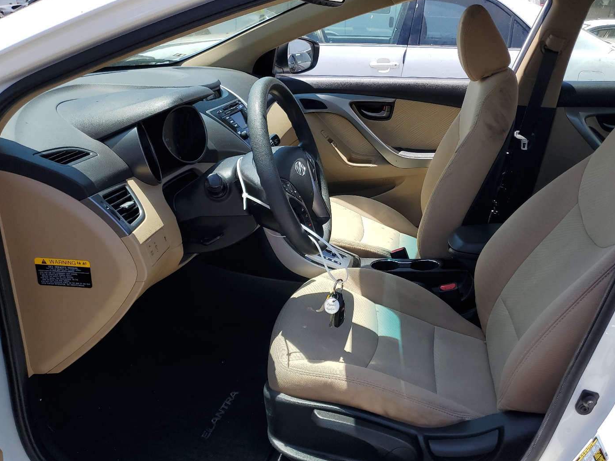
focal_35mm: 30
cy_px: 249
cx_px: 333
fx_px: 533
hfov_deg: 59.9
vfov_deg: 46.7
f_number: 1.5
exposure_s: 1/1429
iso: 50
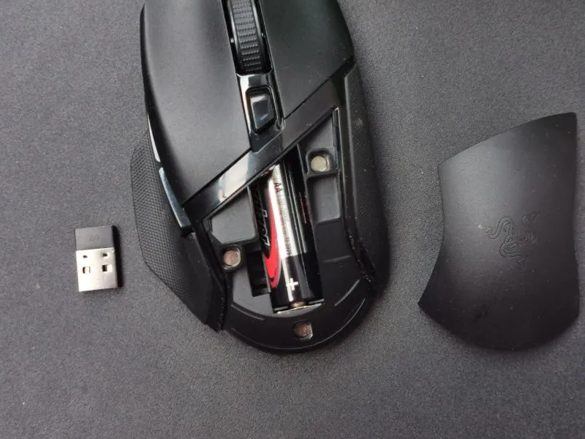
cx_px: 292
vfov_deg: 24.4
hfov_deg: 32.2
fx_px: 1014
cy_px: 220
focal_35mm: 60
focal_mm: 5.56
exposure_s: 1/50
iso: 125
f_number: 1.6
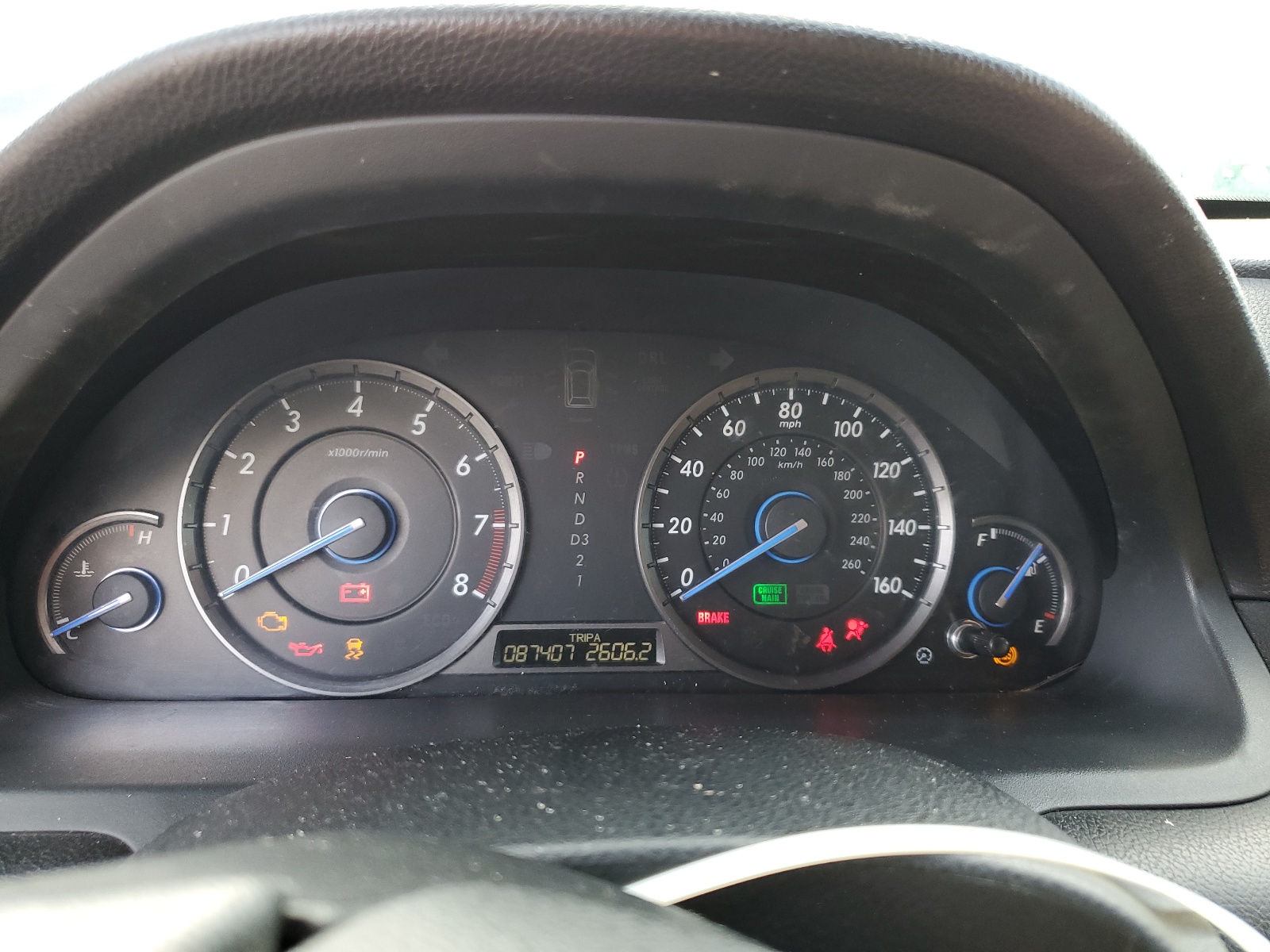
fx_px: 954
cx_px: 635
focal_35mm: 26
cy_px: 476
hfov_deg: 67.3
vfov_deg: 53.1
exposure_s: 1/120
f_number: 1.5
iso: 82
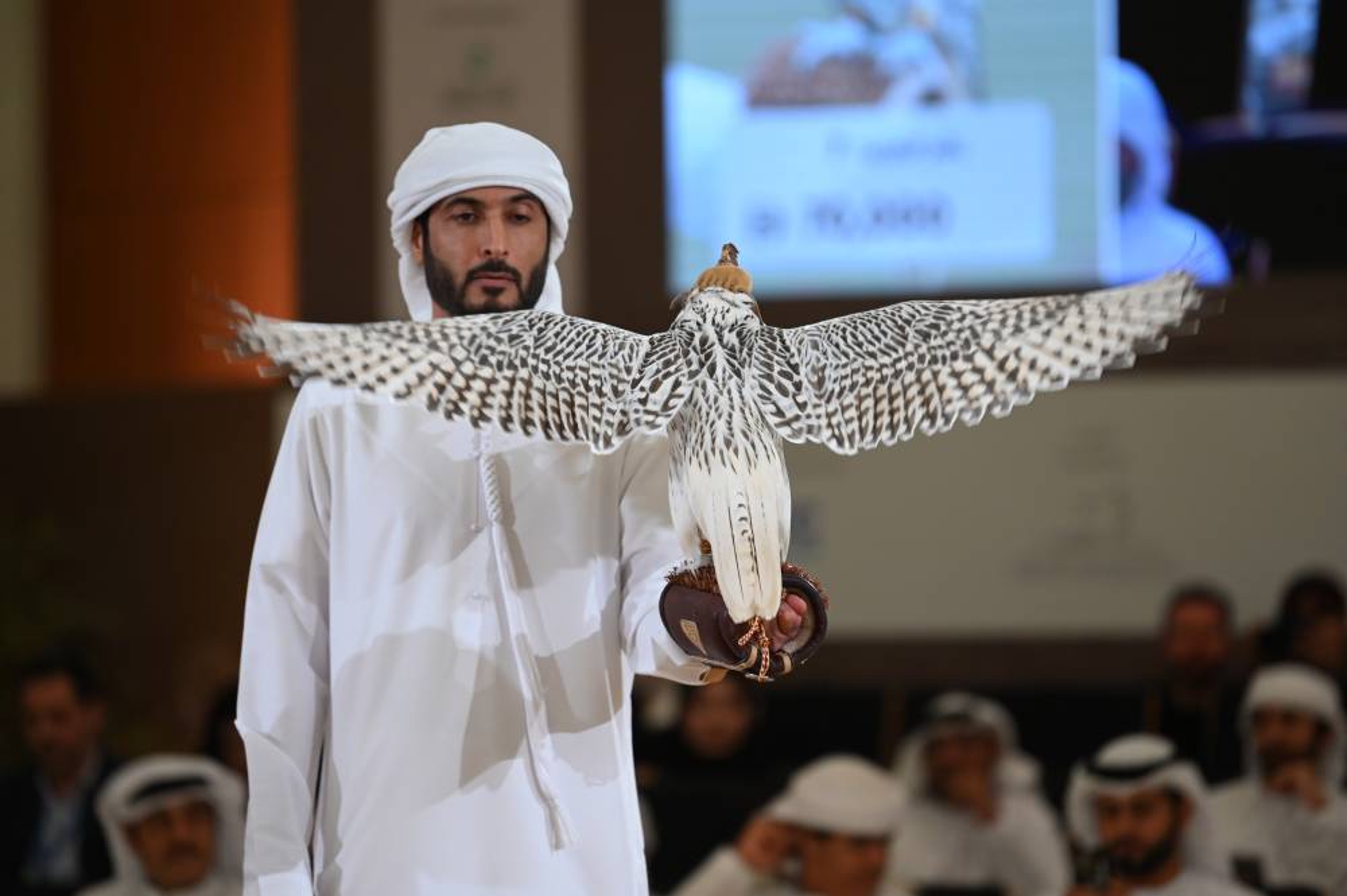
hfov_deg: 10.3
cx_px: 674
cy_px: 448
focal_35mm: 200
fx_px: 7477
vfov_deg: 6.9
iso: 2000
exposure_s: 1/500
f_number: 3.5
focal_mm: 200
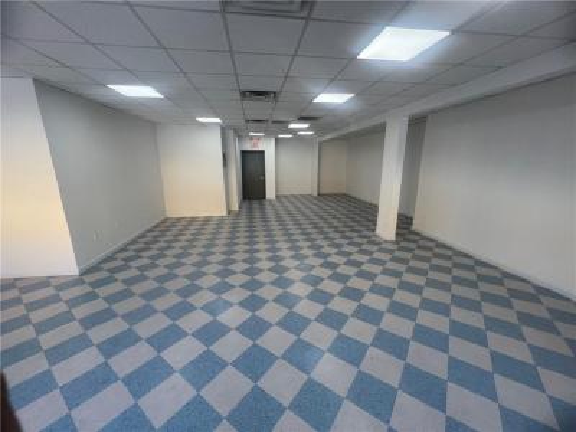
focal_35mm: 13
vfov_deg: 89.9
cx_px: 288
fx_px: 216
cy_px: 216
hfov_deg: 106.2
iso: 50
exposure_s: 1/120
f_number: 1.8
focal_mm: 1.57
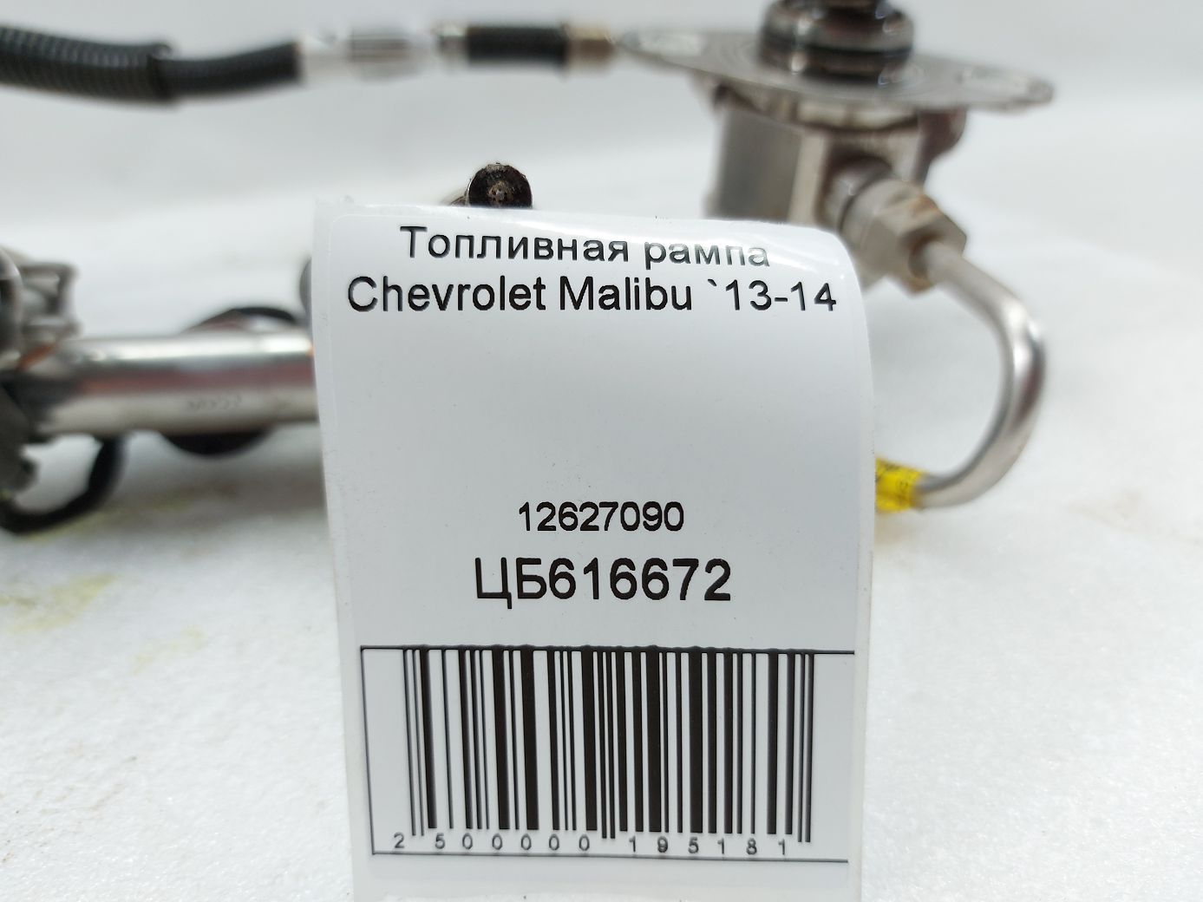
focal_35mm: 24
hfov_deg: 71.6
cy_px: 451
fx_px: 834
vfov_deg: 56.8
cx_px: 602
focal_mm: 5.23
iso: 50
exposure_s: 1/50
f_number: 1.8
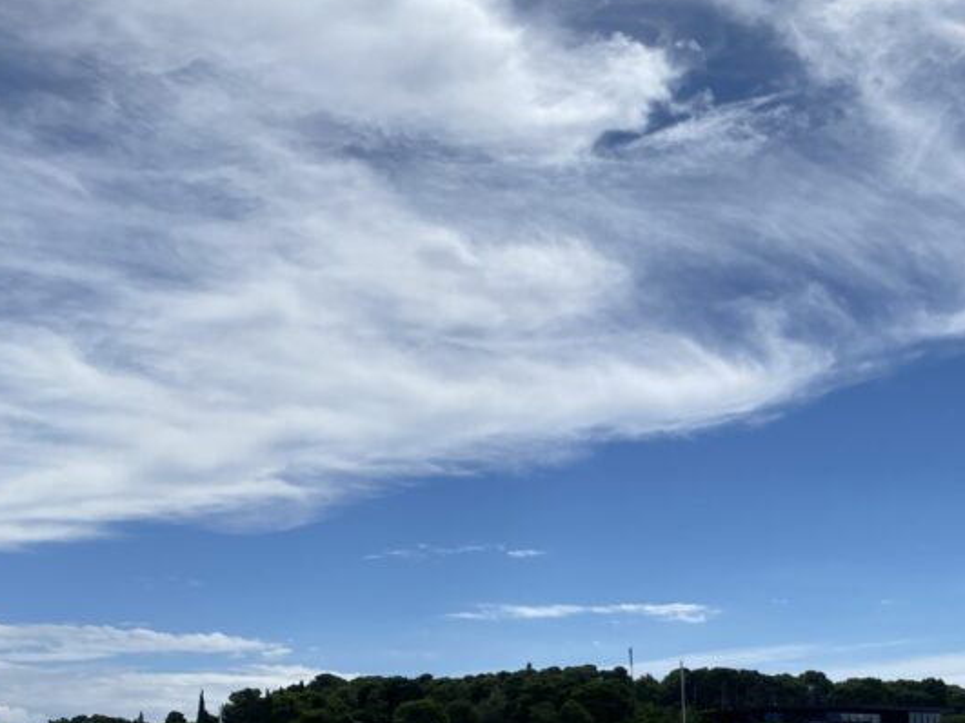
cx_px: 801
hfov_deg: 37.2
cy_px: 581
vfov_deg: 29.0
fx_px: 1366
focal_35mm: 49
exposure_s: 1/8197
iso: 32
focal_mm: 4.25
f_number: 1.8
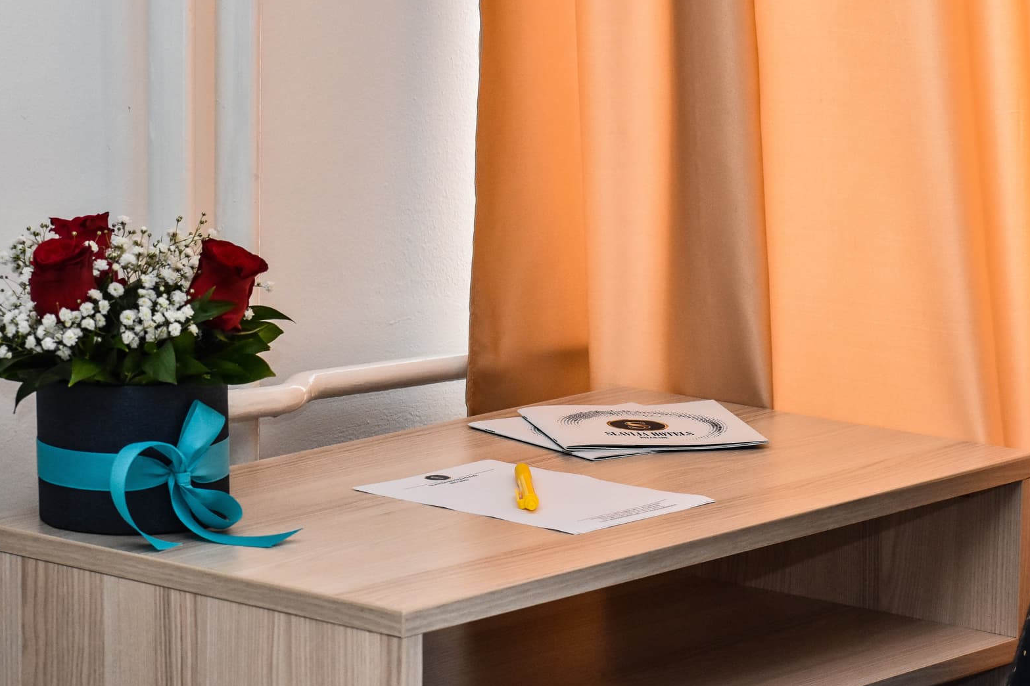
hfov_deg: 13.1
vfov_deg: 8.7
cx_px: 580
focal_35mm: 157
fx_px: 4491
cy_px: 295
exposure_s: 1/100
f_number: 8
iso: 1600
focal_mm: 82
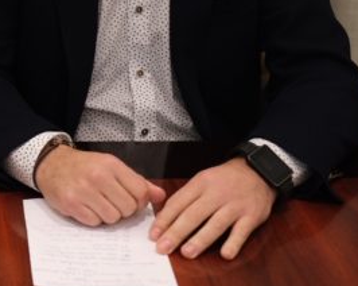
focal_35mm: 117
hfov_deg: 15.6
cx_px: -121
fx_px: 1238
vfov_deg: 12.9
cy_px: -48
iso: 500
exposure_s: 1/60
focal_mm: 28.9
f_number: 3.2
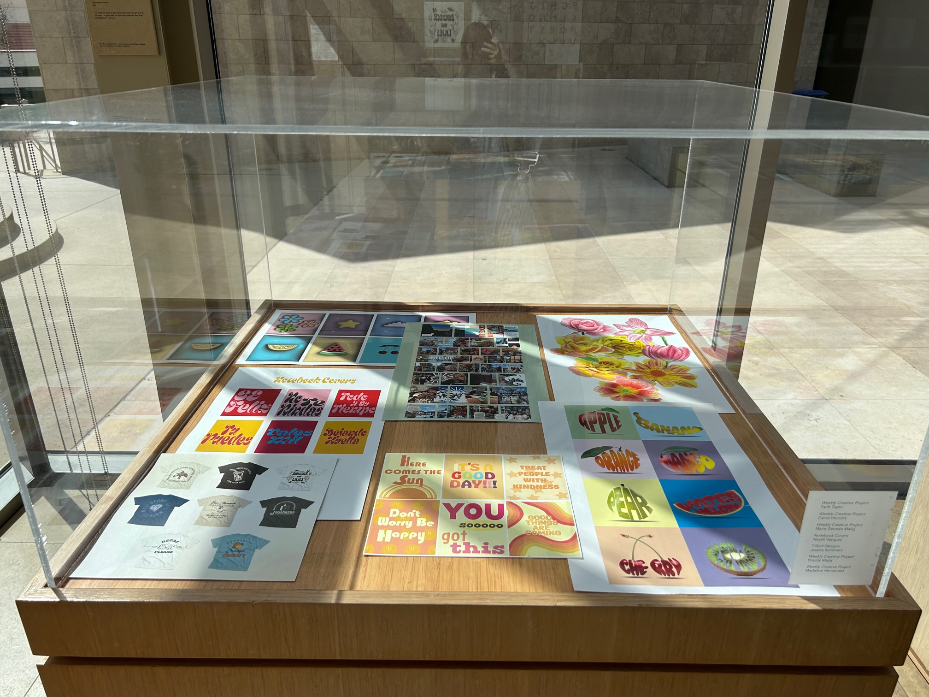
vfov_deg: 53.1
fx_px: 698
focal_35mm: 26
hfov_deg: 67.3
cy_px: 348
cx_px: 464
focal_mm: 5.7
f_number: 1.5
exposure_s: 1/6211
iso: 50
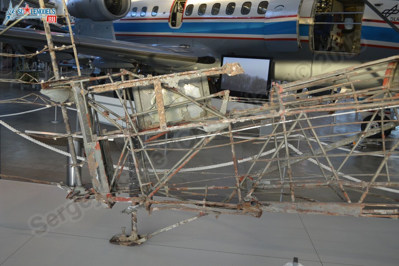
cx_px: 200
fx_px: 399
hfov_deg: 53.1
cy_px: 133
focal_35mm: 36
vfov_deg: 36.9
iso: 400
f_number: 4
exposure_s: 1/50
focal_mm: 24
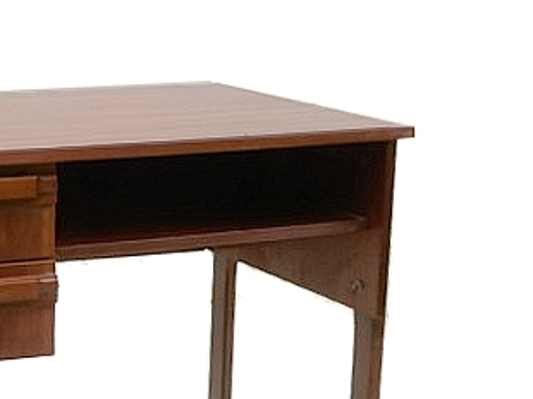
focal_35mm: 93
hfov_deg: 20.6
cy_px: 397
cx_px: 38
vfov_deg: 15.6
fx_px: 1431
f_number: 4
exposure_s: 1/125
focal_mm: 8
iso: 80
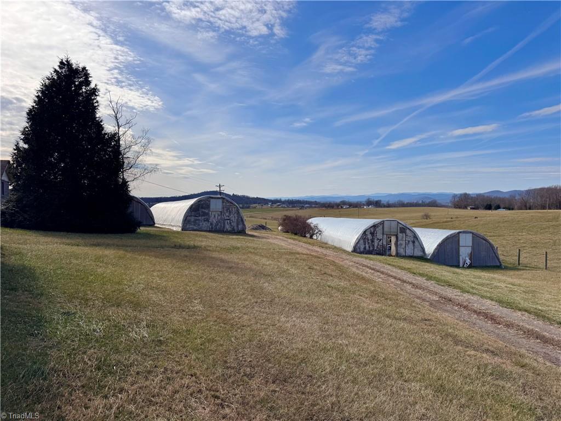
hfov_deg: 71.6
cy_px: 210
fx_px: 389
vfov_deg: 56.8
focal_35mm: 24
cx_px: 280
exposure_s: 1/10417
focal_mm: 6.76
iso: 80
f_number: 1.78
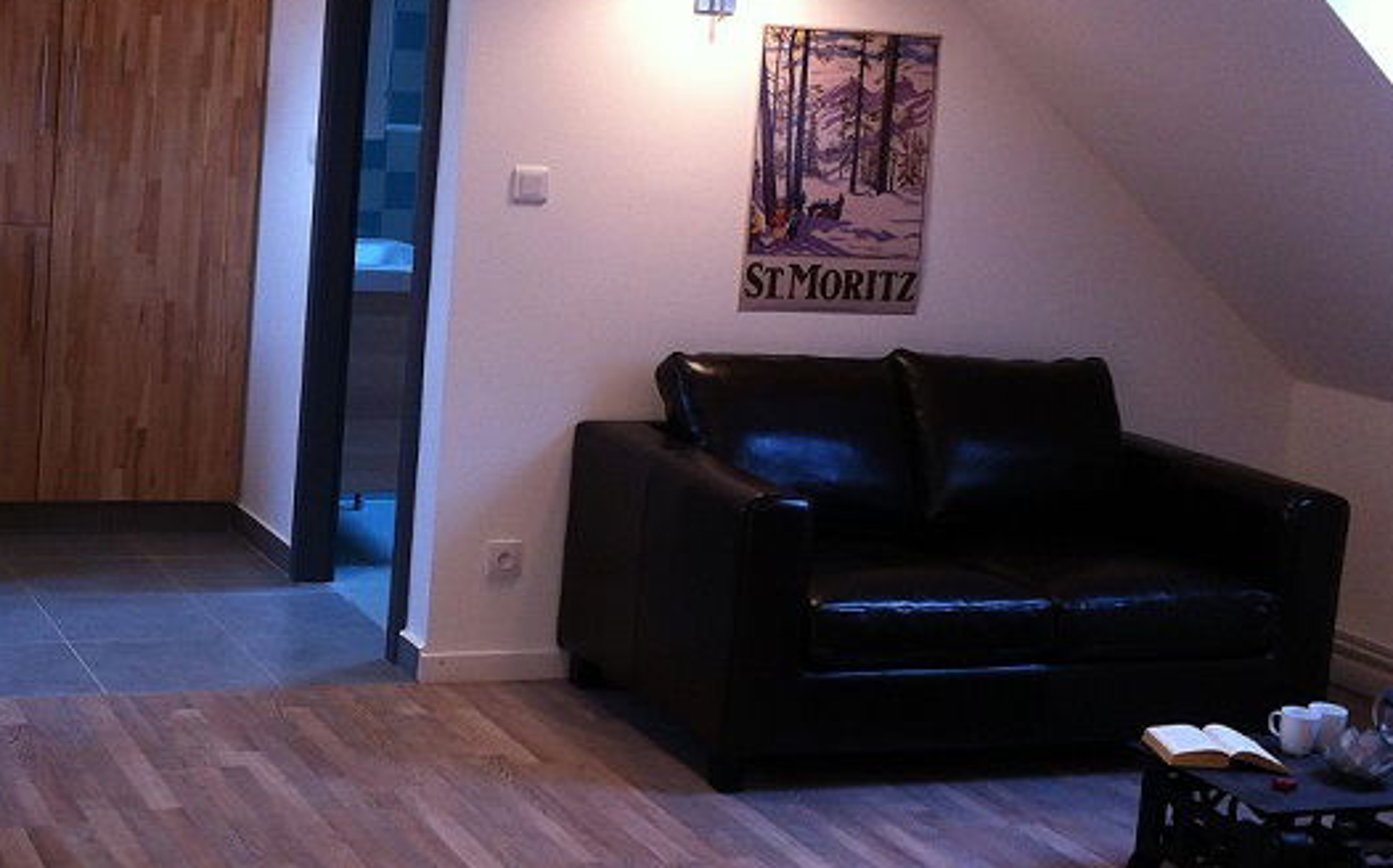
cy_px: 265
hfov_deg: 31.5
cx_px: 368
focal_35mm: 64
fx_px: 2428
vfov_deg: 20.2
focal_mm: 3.85
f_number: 2.8
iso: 125
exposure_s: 1/17
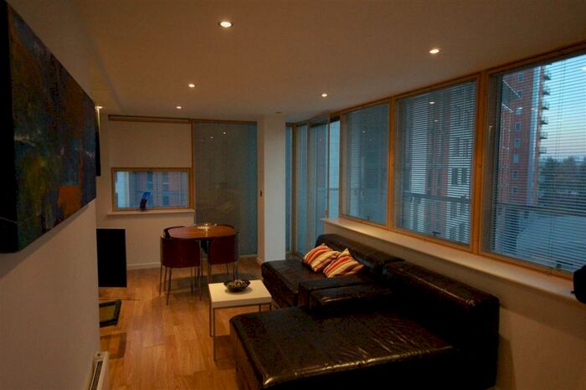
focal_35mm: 24
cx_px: 293
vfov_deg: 53.1
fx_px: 390
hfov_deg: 73.8
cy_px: 195
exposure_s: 1/60
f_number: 5.3
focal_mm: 16
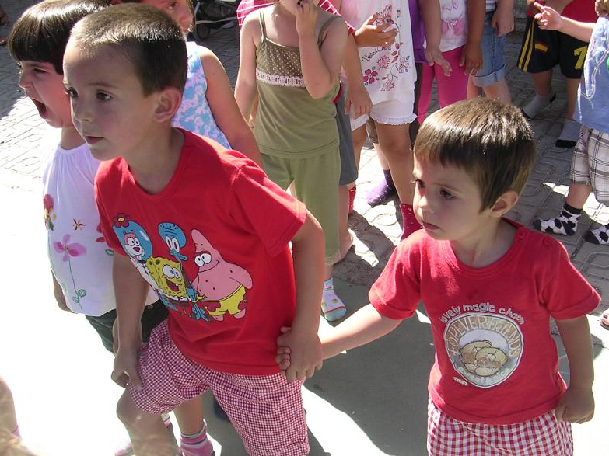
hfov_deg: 40.4
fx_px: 827
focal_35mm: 47
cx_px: 310
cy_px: 227
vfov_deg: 30.9
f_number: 3
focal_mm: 7.1
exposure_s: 1/242
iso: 100
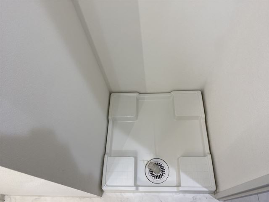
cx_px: 134
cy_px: 101
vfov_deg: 53.1
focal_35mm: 26
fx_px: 202
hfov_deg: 67.3
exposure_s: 1/100
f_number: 1.8
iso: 80
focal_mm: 4.25
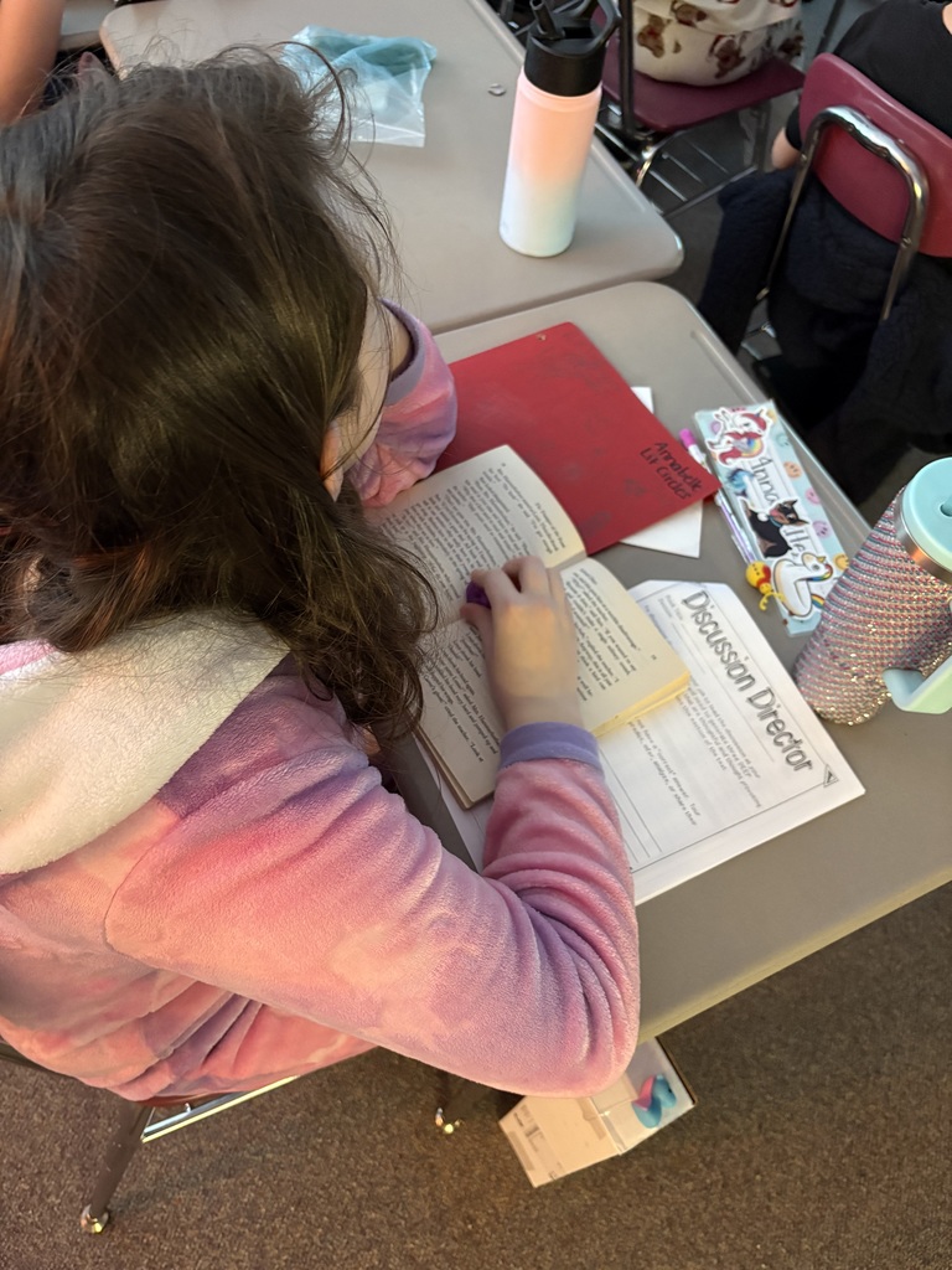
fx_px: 953
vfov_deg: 67.3
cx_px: 476
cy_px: 635
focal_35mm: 26
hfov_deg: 53.1
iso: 500
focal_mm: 5.96
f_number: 1.6
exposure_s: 1/30
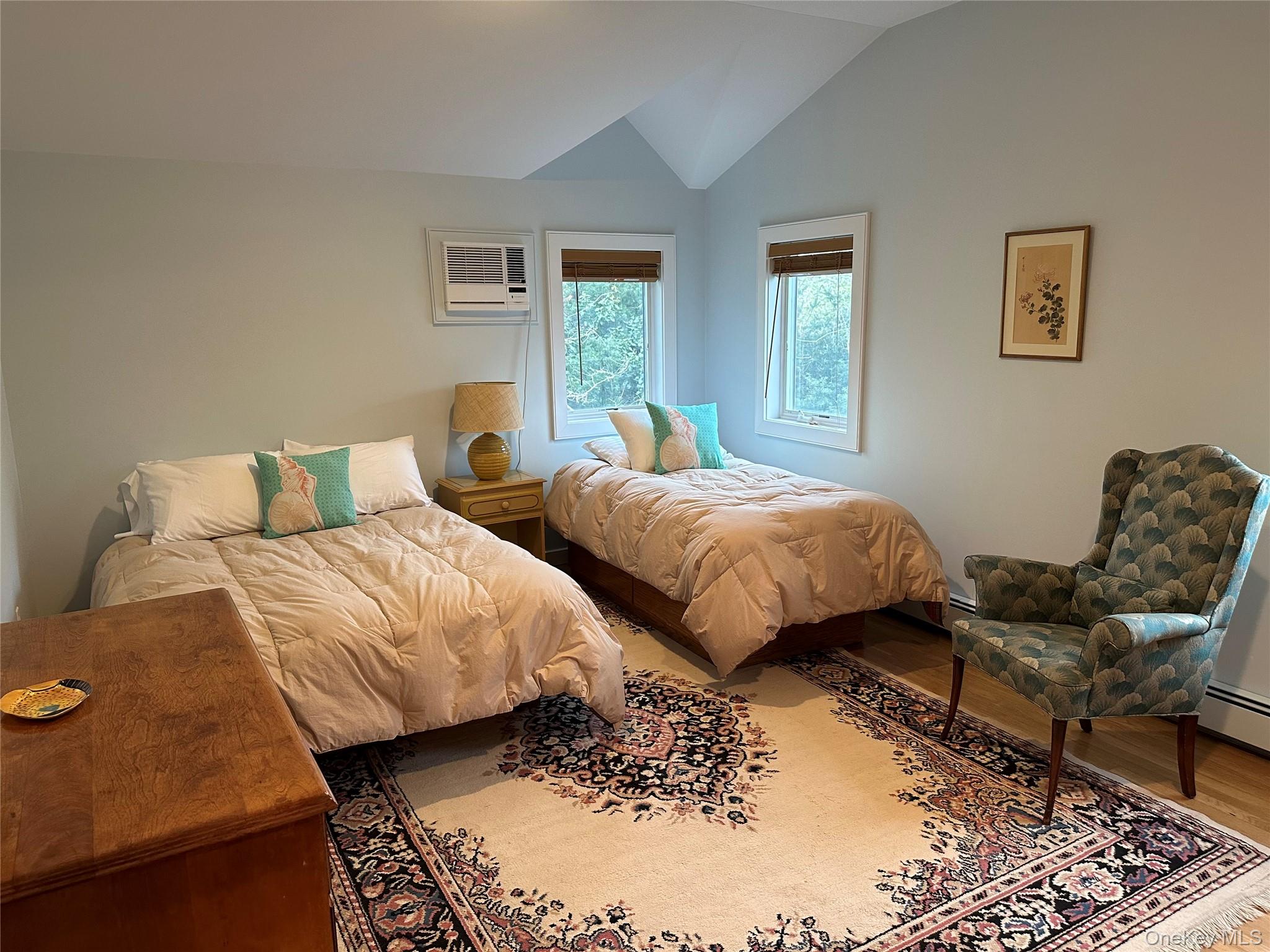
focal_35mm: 24
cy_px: 476
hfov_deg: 71.6
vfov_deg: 56.8
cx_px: 635
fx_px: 881
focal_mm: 6.86
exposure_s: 1/60
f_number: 1.78
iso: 200
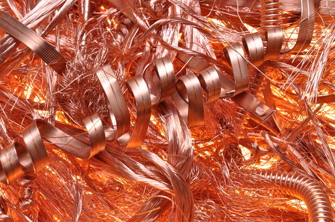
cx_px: 168
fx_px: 920
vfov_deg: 13.8
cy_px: 111
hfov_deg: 20.6
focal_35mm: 99
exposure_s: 1/60
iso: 160
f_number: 14
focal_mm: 66
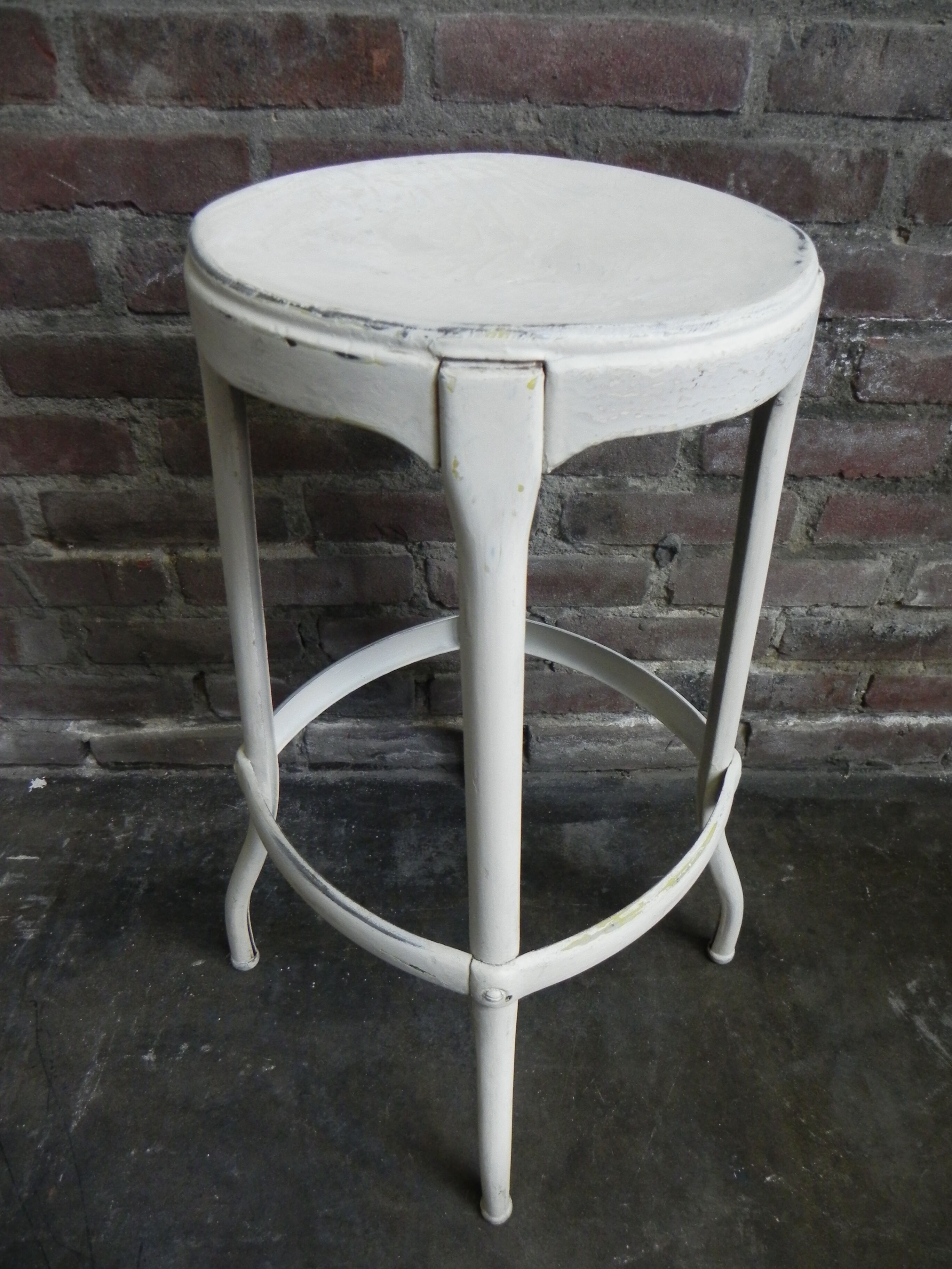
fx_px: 953
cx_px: 476
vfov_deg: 67.3
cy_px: 634
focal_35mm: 26
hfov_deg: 53.1
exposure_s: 1/29.5
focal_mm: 4.6
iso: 400
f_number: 2.8
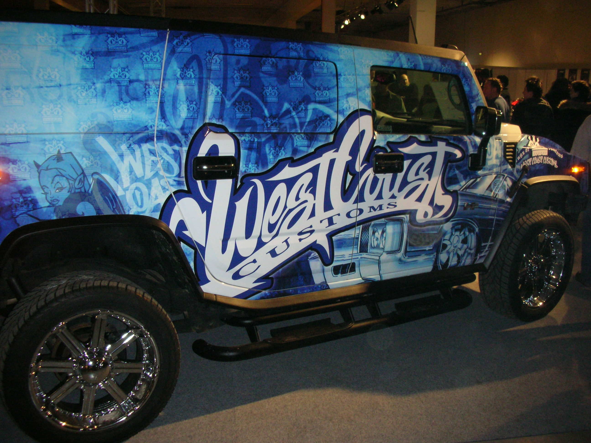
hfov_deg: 52.6
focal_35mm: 35
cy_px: 222
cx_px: 296
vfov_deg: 40.7
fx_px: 598
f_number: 3
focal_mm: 5.8
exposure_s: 1/60.1
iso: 200
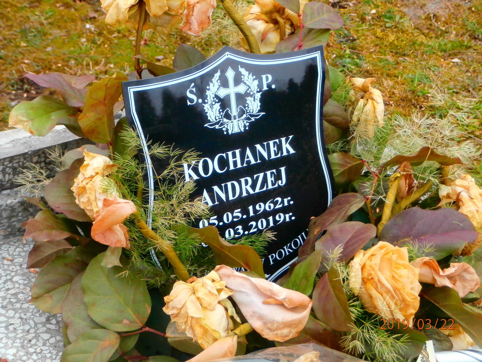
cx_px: 241
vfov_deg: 17.2
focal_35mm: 86
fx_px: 1197
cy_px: 181
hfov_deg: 22.8
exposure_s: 1/100
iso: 160
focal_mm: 15.16
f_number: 5
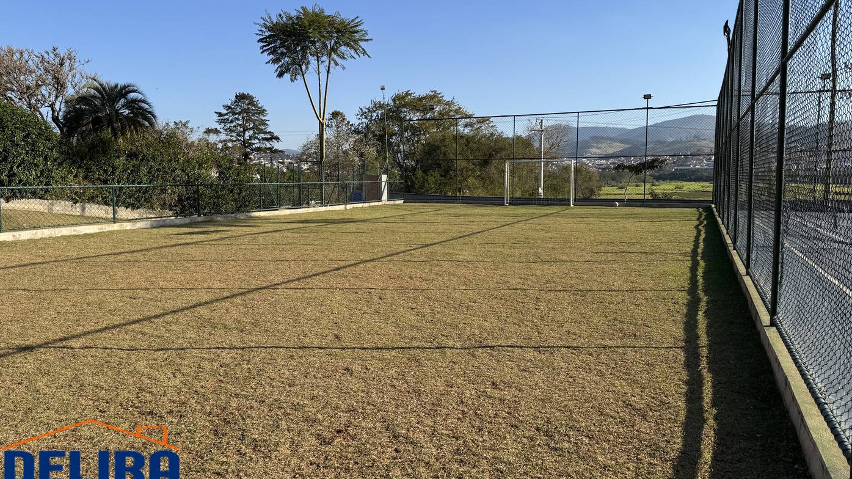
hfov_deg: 69.9
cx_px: 415
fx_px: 610
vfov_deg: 42.9
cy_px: 226
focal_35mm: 27
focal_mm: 6.76
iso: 80
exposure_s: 1/3096
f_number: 1.78
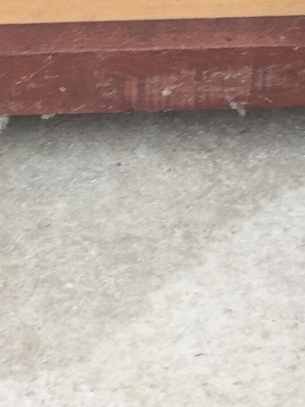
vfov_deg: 14.9
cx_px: 163
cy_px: 69
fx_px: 1539
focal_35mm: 131
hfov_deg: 11.3
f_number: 2.2
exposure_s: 1/50
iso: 32
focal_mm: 4.15
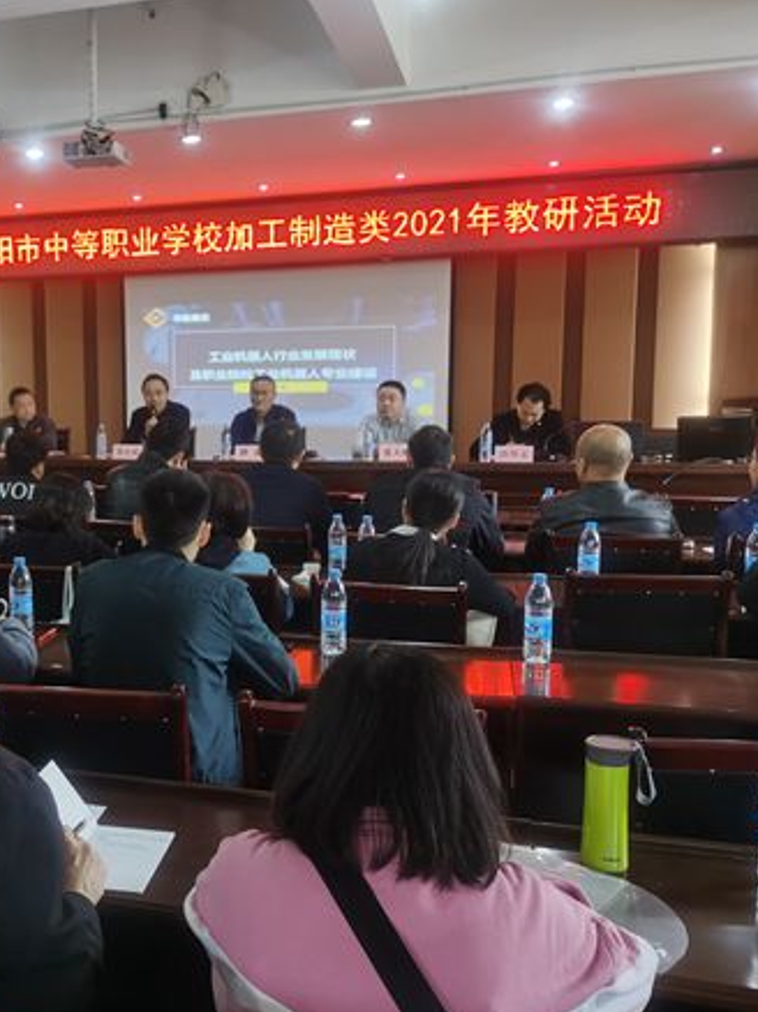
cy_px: 513
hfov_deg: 37.2
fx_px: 1081
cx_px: 146
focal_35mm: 37
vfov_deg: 50.2
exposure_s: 1/50
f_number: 1.8
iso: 250
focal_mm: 5.58
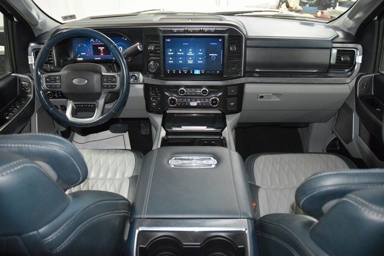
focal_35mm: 27
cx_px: 192
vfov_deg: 48.0
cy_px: 128
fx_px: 288
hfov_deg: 67.4
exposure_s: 1/60
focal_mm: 18
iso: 3200
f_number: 3.5
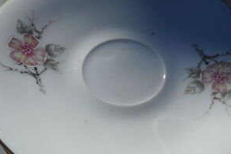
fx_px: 269
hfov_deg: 46.3
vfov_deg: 31.2
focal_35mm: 42
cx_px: 128
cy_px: 120
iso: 80
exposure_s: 1/320
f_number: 10.5
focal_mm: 4.5
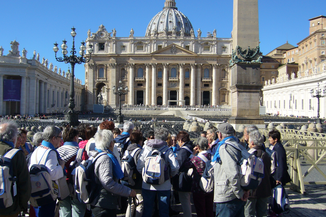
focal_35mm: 37
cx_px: 161
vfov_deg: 35.9
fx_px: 335
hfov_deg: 51.9
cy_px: 106
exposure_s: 1/320
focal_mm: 5.8
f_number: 5.6
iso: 80
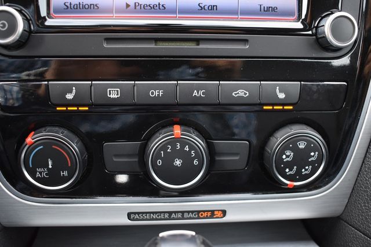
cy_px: 124
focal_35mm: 36
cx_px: 186
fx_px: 371
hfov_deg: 53.1
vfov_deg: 36.9
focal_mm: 24
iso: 800
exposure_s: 1/160
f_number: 3.8
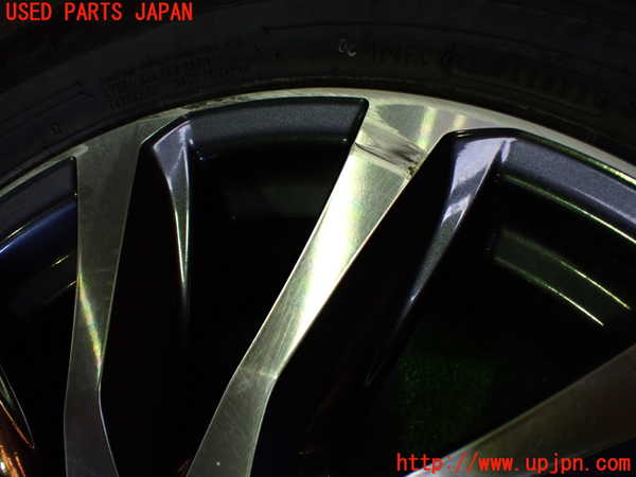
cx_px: 318
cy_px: 238
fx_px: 551
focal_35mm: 30
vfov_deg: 46.8
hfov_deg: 60.0
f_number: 2.3
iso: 320
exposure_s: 1/125
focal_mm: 5.4
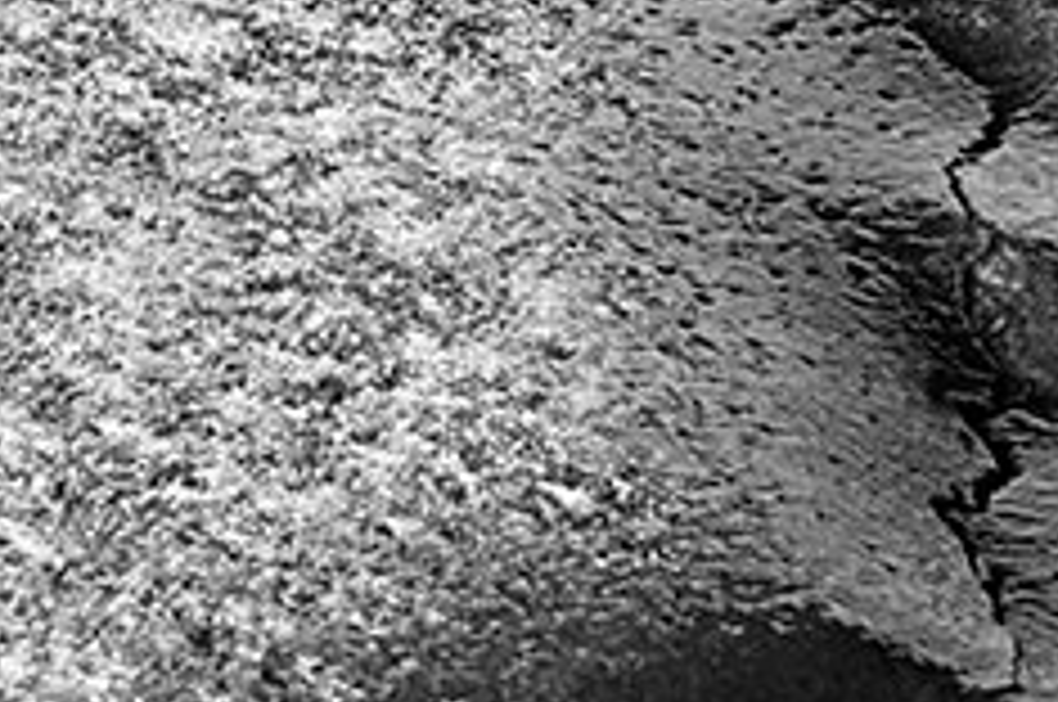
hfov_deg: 6.6
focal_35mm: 313
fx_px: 9186
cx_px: 648
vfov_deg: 4.4
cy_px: 610
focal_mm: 98
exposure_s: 1/200
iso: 64
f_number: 7.1
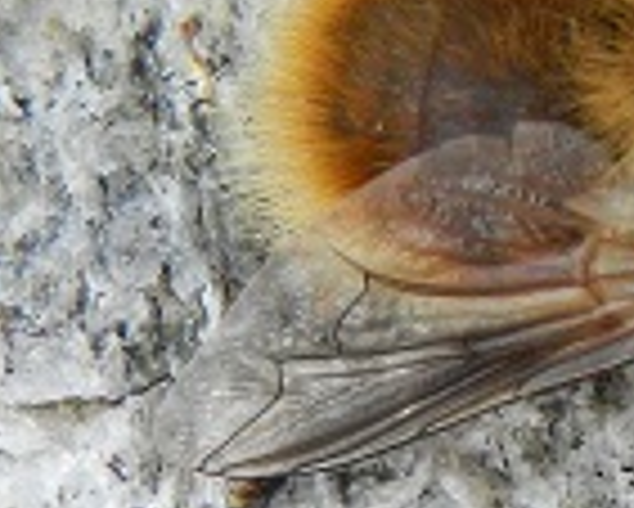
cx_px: 994
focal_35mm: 332
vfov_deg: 4.7
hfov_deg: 5.8
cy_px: 31
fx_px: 6234
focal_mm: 10.7
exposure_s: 1/500
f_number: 4.6
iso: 160
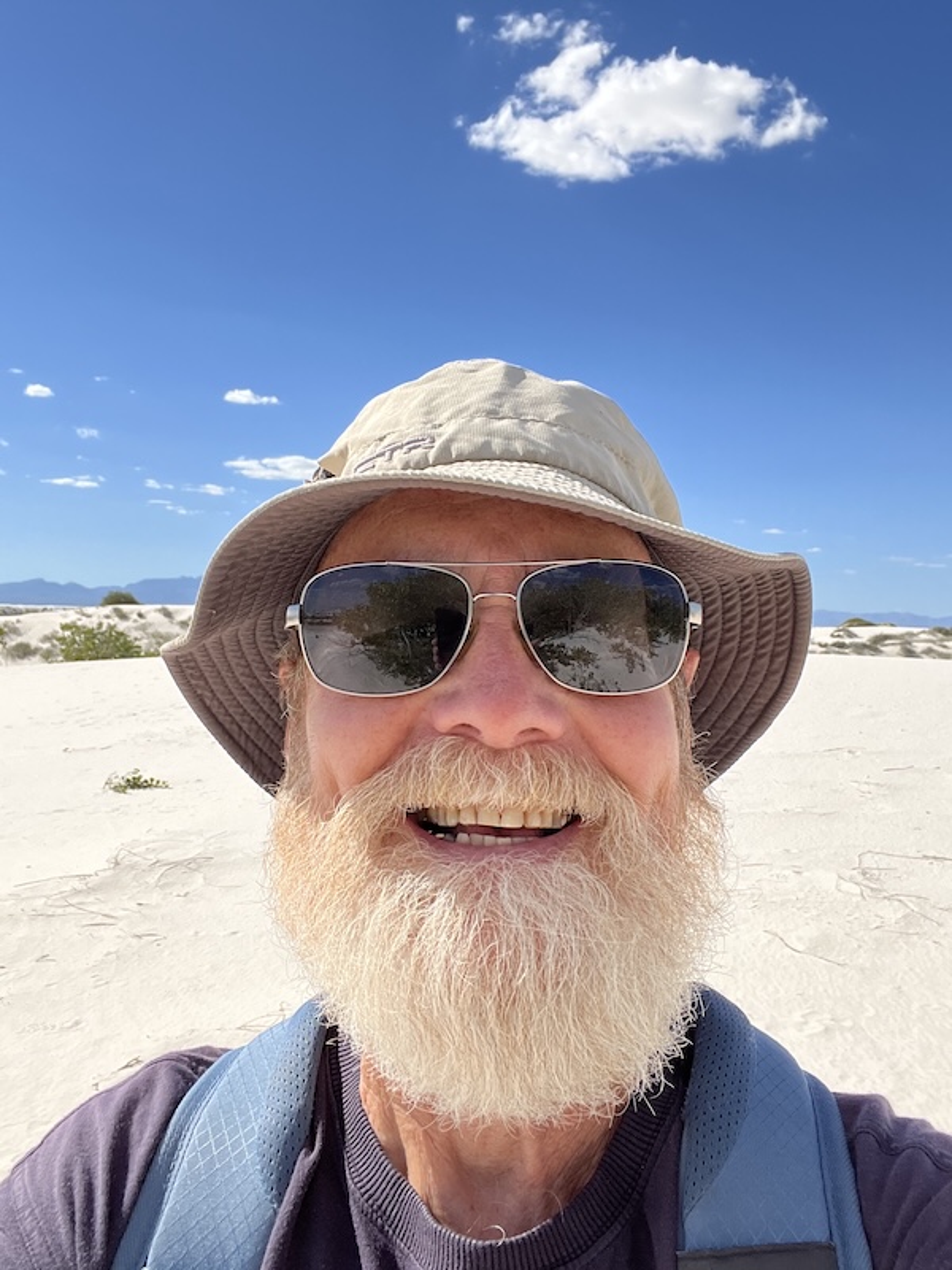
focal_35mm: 30
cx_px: 476
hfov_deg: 46.8
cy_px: 635
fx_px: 1100
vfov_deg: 60.0
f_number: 2.2
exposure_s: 1/1000
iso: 32
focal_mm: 2.71
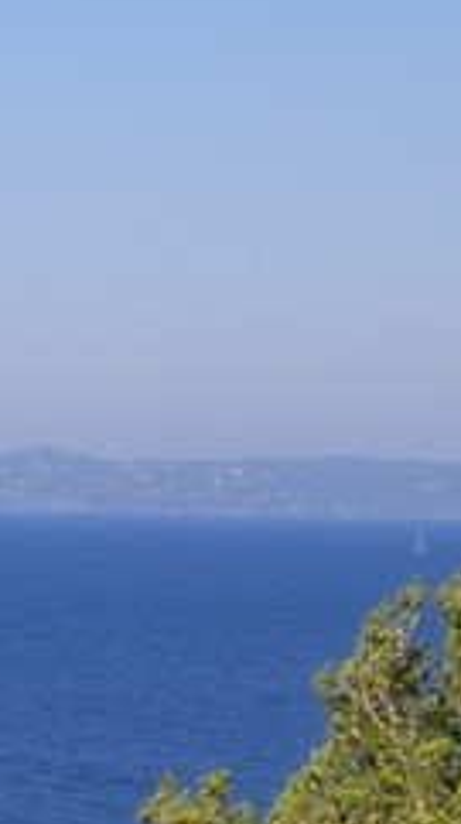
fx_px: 3641
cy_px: 1135
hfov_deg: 5.4
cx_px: -1916
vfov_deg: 12.4
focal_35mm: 167
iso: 200
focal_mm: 24
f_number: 11
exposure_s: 1/320
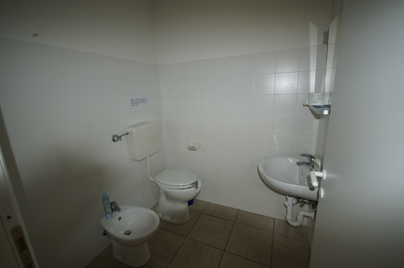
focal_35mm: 15
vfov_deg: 77.1
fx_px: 168
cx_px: 202
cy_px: 134
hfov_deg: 100.5
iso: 800
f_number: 4
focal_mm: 10
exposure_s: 1/60
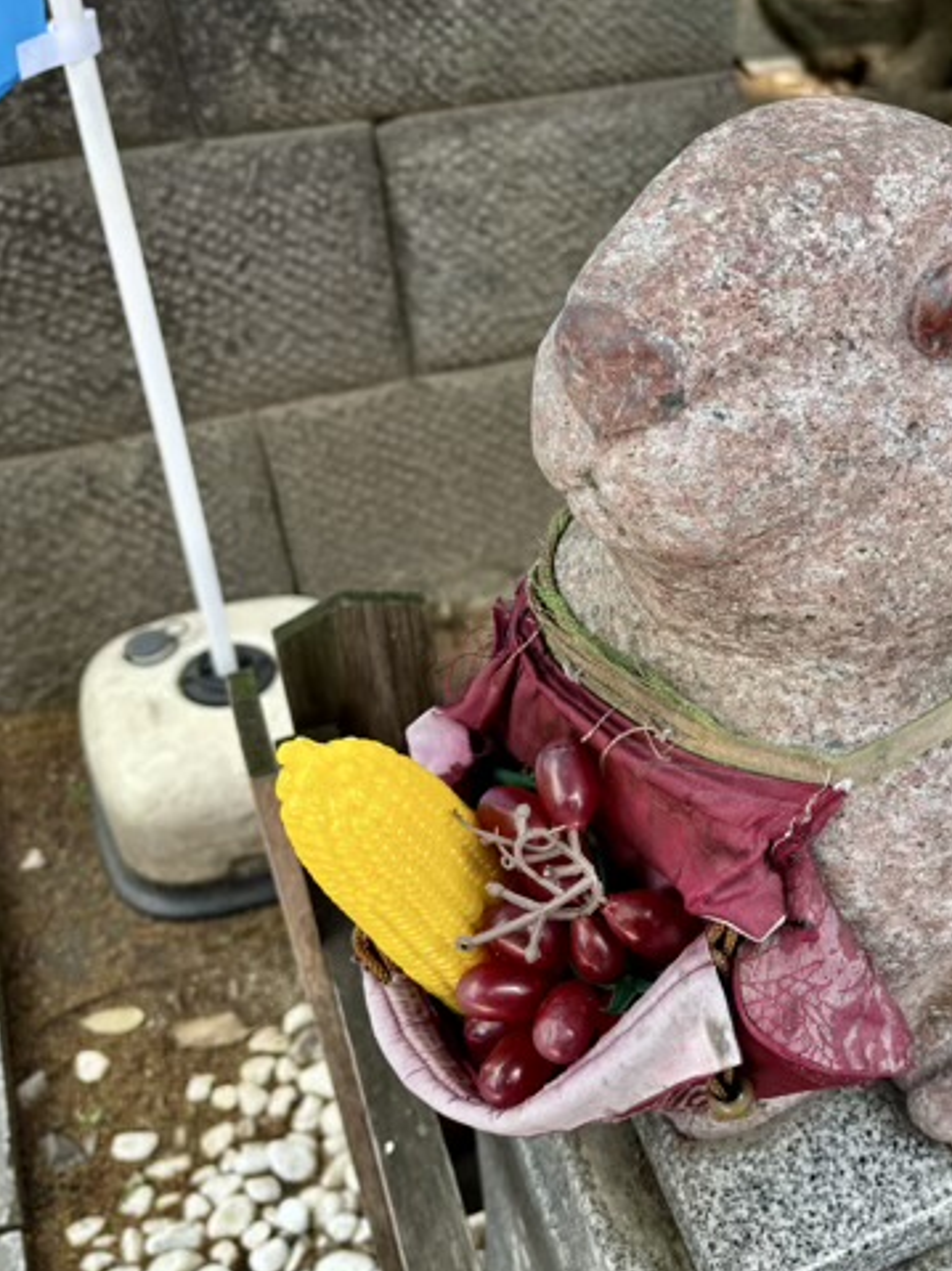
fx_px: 1394
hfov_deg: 36.5
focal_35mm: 38
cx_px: 753
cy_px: 630
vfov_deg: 49.0
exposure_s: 1/121
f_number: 1.6
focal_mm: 5.96
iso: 50
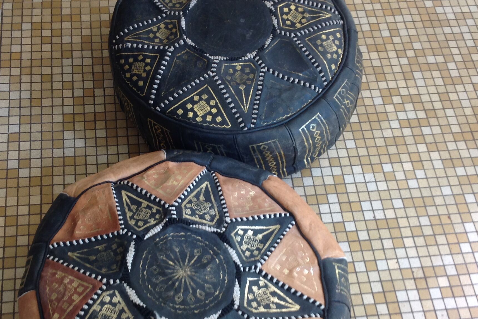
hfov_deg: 36.2
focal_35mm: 55
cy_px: 198
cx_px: 222
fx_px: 730
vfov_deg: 24.6
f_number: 2.4
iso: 64
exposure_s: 1/15
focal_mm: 4.28
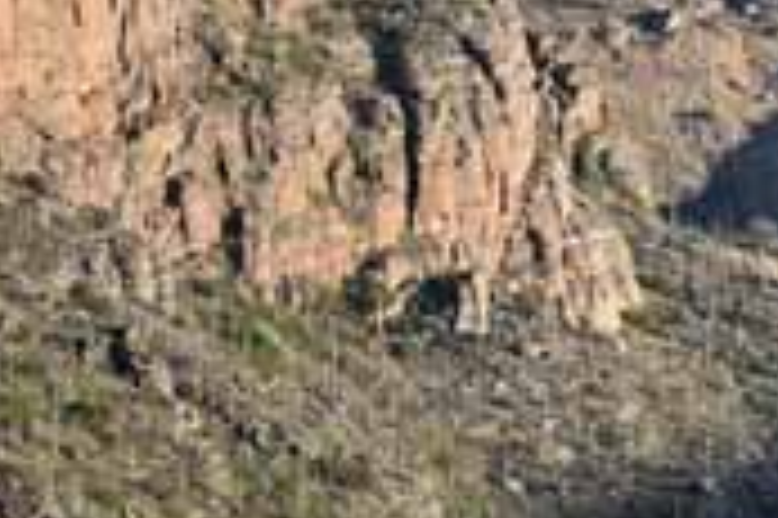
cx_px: 1569
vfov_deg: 2.5
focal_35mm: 555
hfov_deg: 3.7
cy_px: -608
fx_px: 11983
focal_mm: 120
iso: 100
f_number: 4.5
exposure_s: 1/640
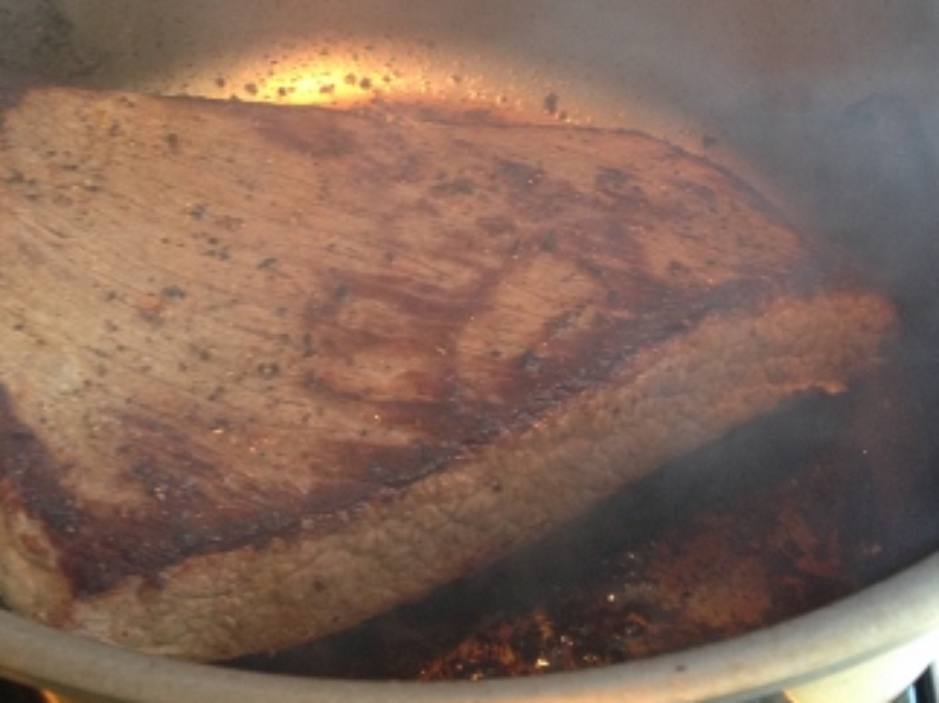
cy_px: 244
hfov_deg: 38.9
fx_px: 1329
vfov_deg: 29.5
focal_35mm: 49
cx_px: 407
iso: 125
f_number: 2.4
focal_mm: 4.12
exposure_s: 1/20
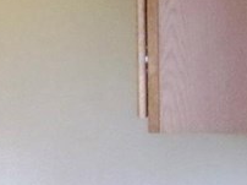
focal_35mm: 223
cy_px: 51
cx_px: -331
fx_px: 1589
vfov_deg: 6.6
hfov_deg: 8.2
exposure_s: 1/100
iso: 800
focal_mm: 6
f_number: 3.5
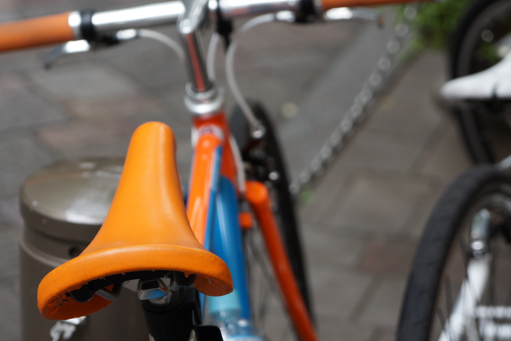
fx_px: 2044
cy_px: 166
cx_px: 213
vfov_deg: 9.5
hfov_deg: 14.2
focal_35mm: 144
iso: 250
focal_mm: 70
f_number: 4
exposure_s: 1/125
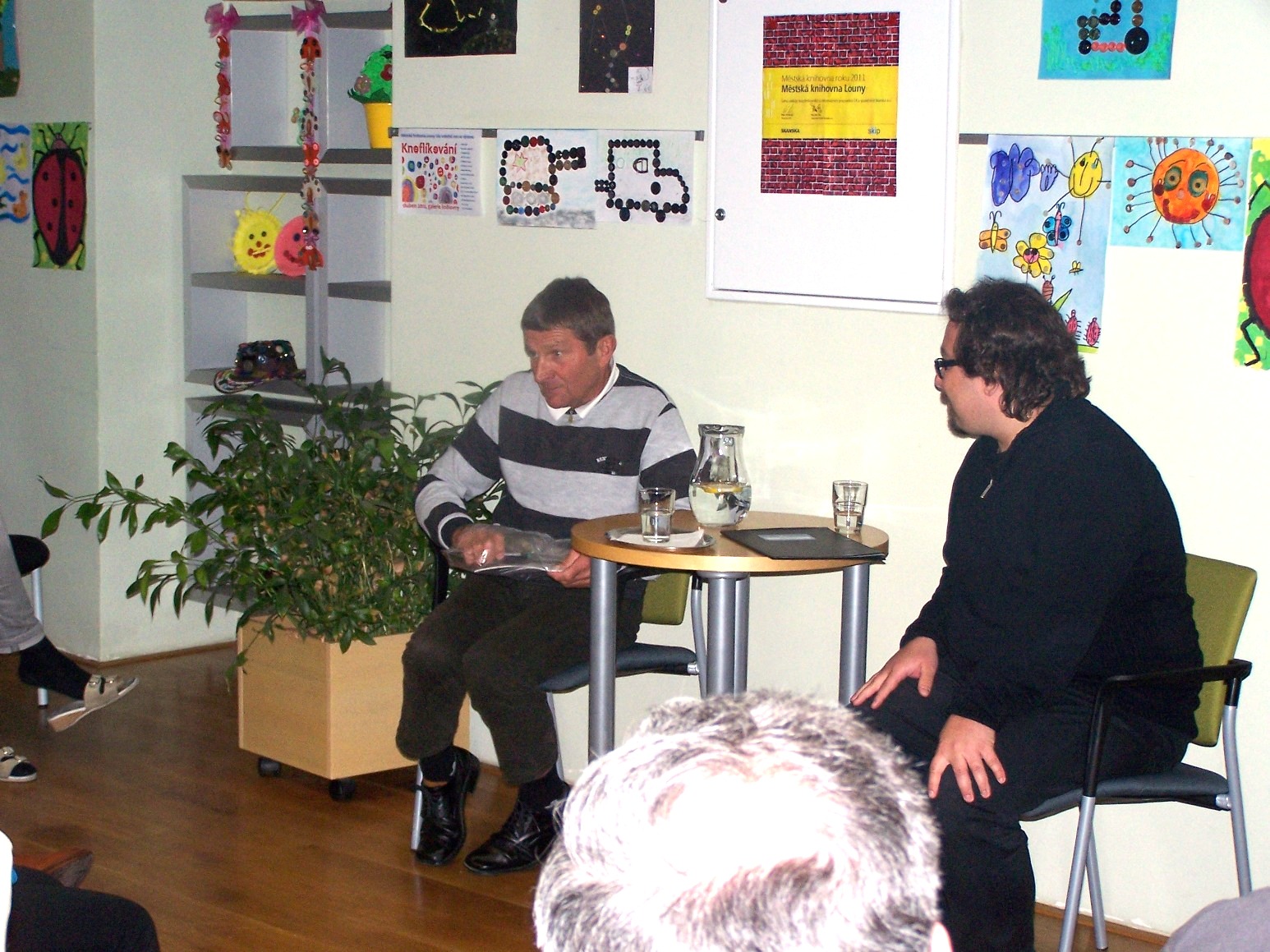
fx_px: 2531
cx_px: 635
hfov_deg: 28.2
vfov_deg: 21.3
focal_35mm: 69
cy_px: 476
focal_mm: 11.5
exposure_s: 1/90
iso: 140
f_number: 3.2
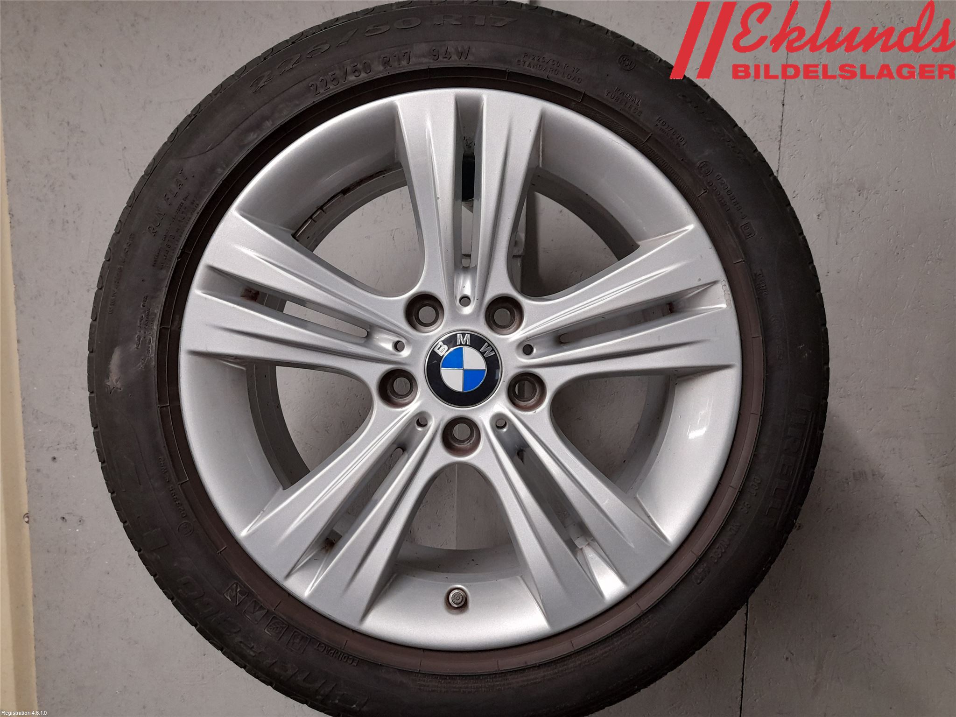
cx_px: 478
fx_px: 690
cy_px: 358
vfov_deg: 54.9
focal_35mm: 25
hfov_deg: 69.4
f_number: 2
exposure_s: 1/33
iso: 320
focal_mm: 4.6
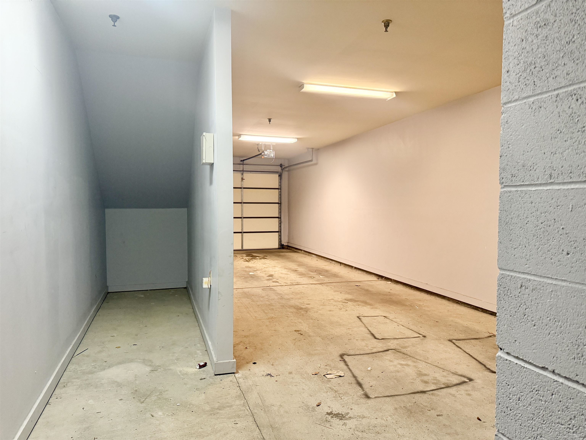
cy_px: 220
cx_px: 293
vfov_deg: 56.8
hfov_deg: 71.6
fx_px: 406
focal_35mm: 24
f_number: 1.78
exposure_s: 1/60
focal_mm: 6.76
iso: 400
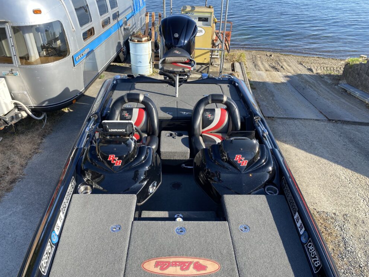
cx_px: 178
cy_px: 143
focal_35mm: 27
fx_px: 288
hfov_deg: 65.3
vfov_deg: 51.4
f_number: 1.8
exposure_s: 1/573
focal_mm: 4.25
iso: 32
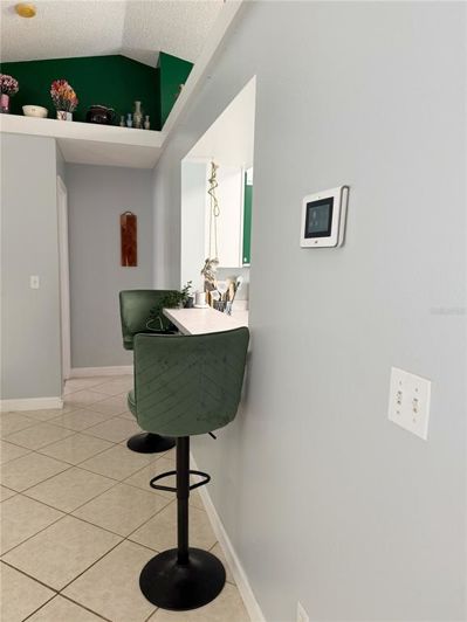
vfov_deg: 71.6
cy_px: 311
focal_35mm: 24
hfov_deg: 56.8
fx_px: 432
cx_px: 234
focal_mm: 6.76
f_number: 1.78
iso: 200
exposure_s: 1/60
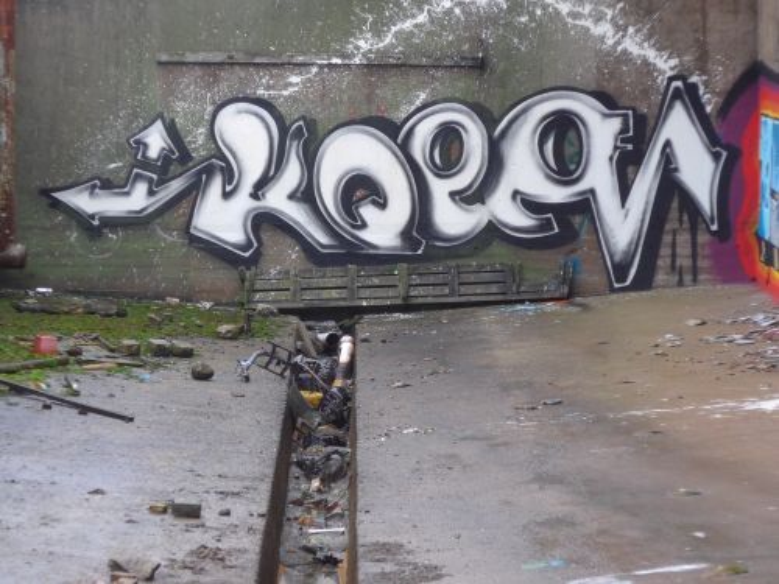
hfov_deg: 11.9
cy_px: 292
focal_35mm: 166
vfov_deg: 8.9
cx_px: 390
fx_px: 3736
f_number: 5.6
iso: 400
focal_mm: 32.3
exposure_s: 1/30
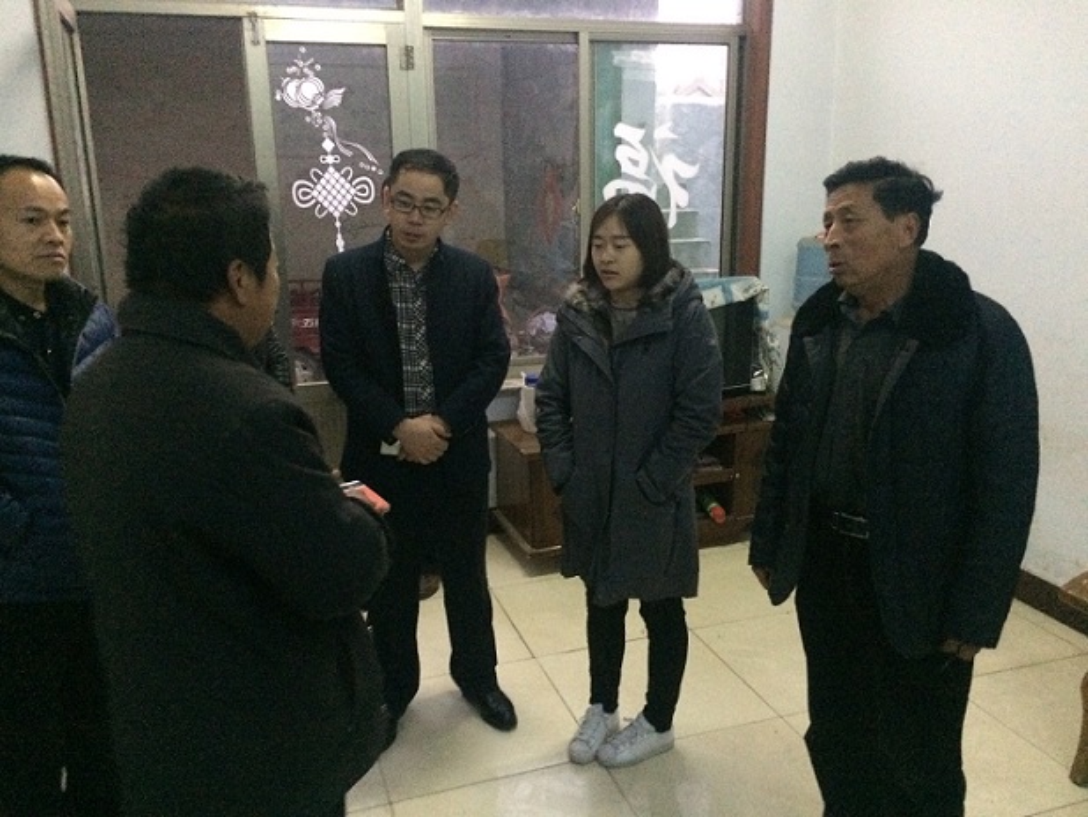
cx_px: 544
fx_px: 912
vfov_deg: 48.3
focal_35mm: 29
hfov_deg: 61.6
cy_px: 408
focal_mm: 4.15
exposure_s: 1/17
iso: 500
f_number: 2.2
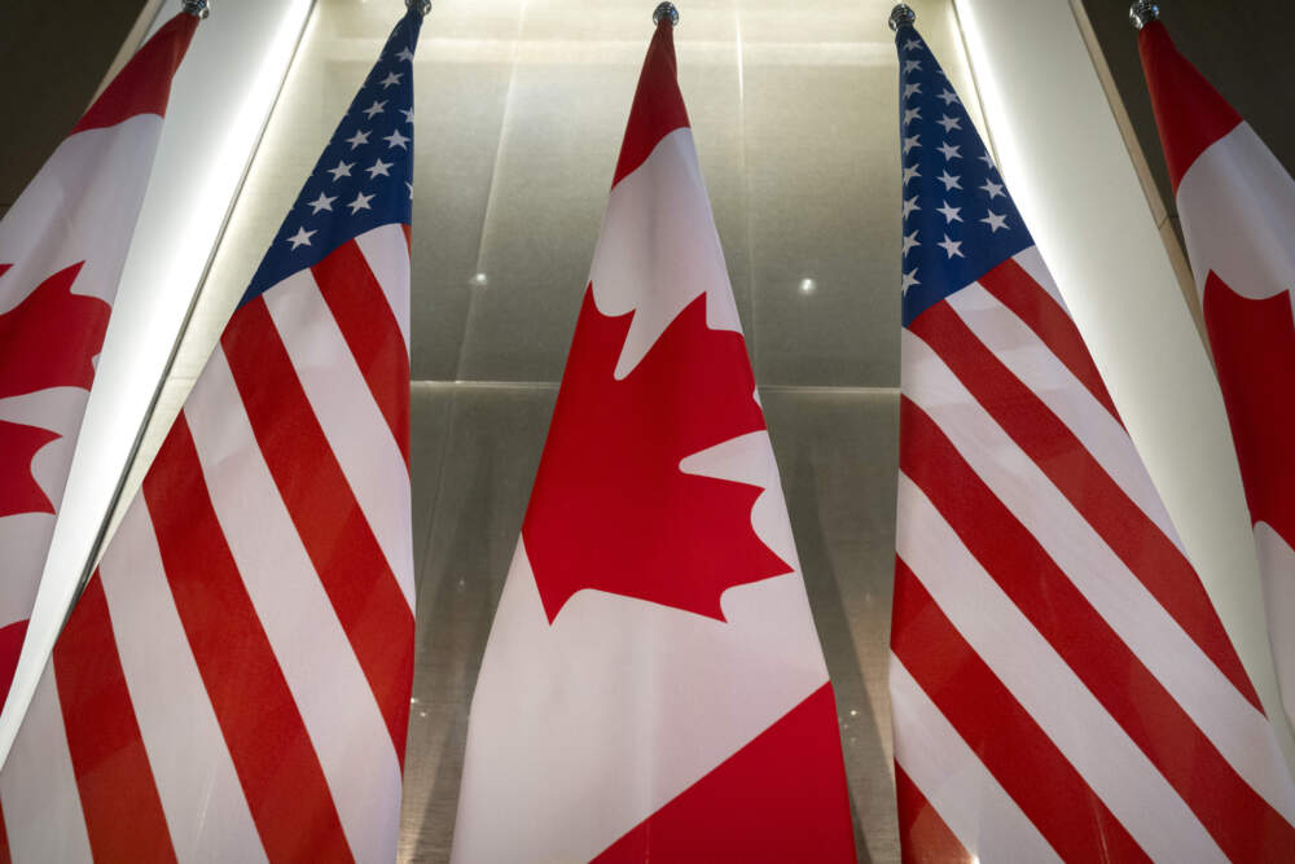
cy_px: 432
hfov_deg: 71.5
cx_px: 648
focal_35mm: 25
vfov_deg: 51.3
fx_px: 899
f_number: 4
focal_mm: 25
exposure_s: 1/160
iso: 2500
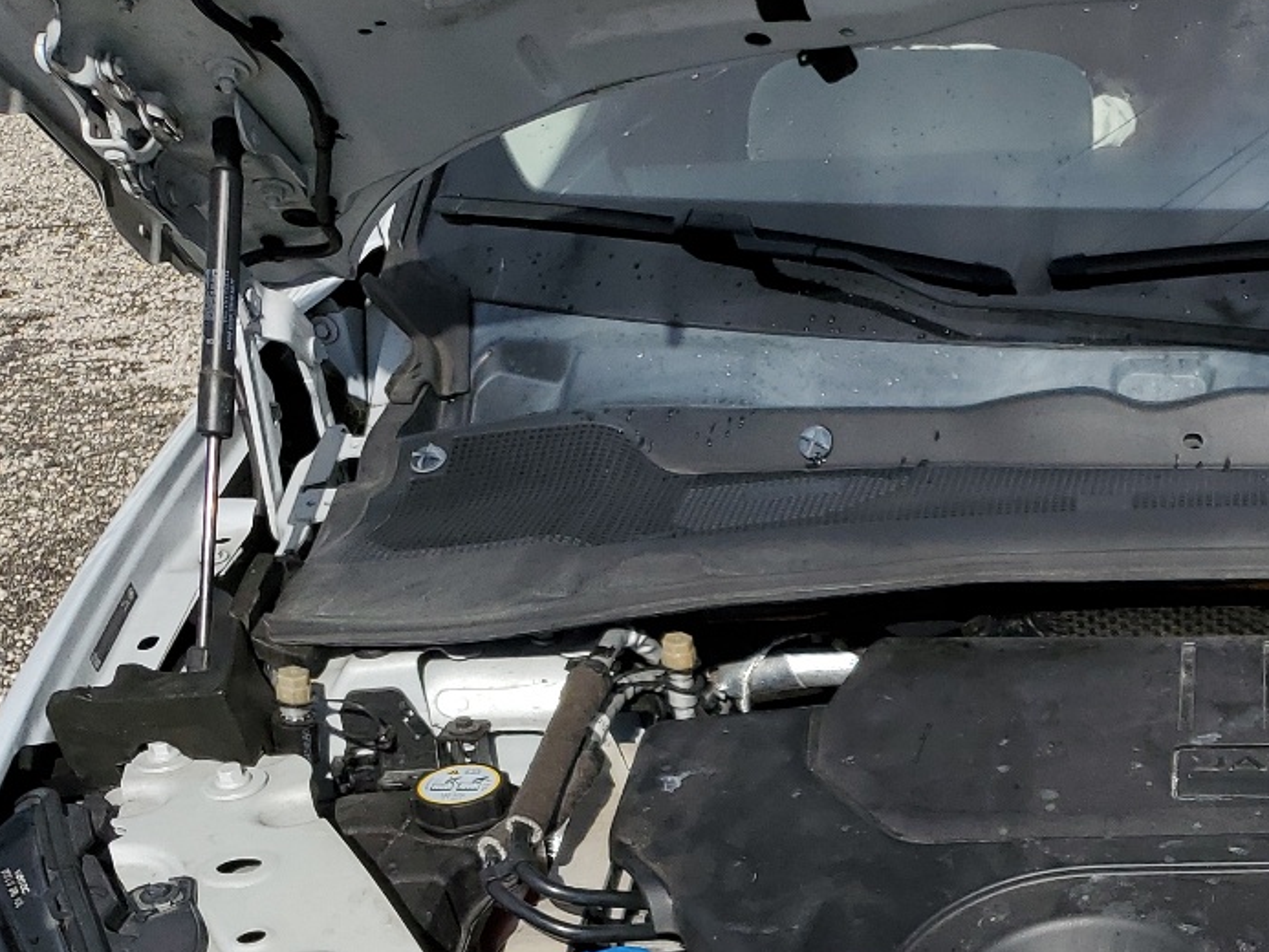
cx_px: 1373
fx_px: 2200
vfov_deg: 23.1
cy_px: 1016
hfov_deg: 29.3
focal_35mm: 60
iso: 50
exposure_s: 1/10000
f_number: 1.5
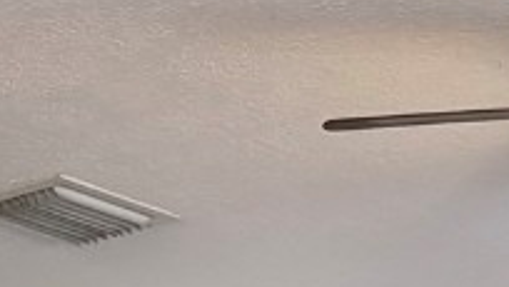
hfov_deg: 14.4
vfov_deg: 7.6
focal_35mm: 142
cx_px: 699
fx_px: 1918
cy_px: 839
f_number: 1.6
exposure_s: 1/40
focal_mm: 5.96
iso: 400
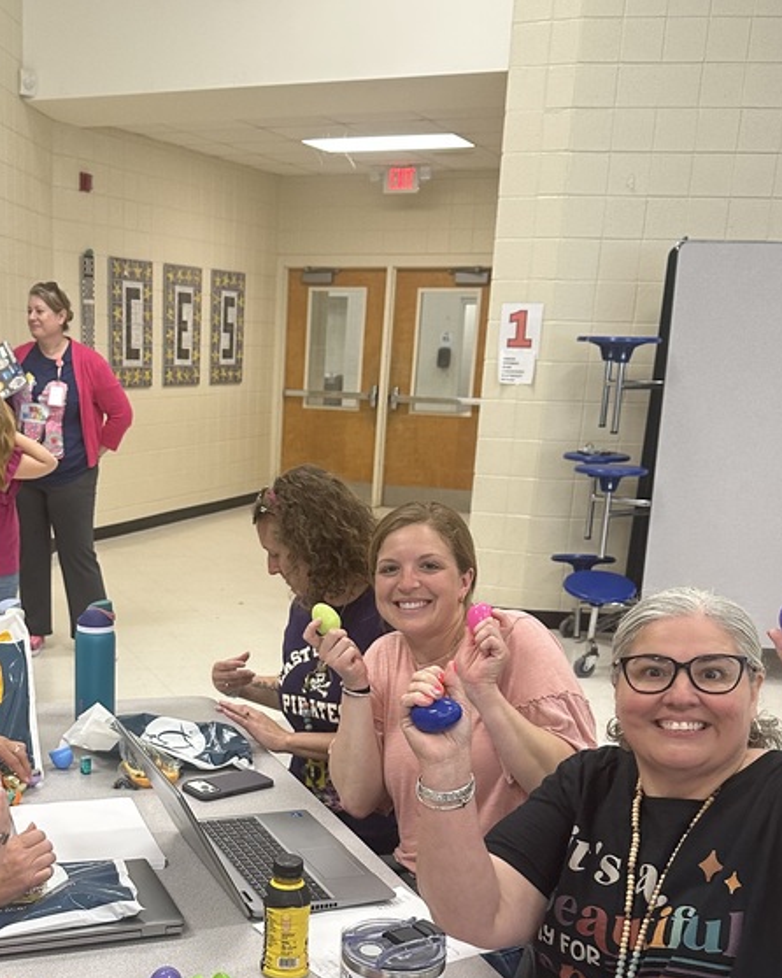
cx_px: 219
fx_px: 1245
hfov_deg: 34.3
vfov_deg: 42.0
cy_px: 694
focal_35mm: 43
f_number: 1.78
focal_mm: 6.86
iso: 200
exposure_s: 1/120
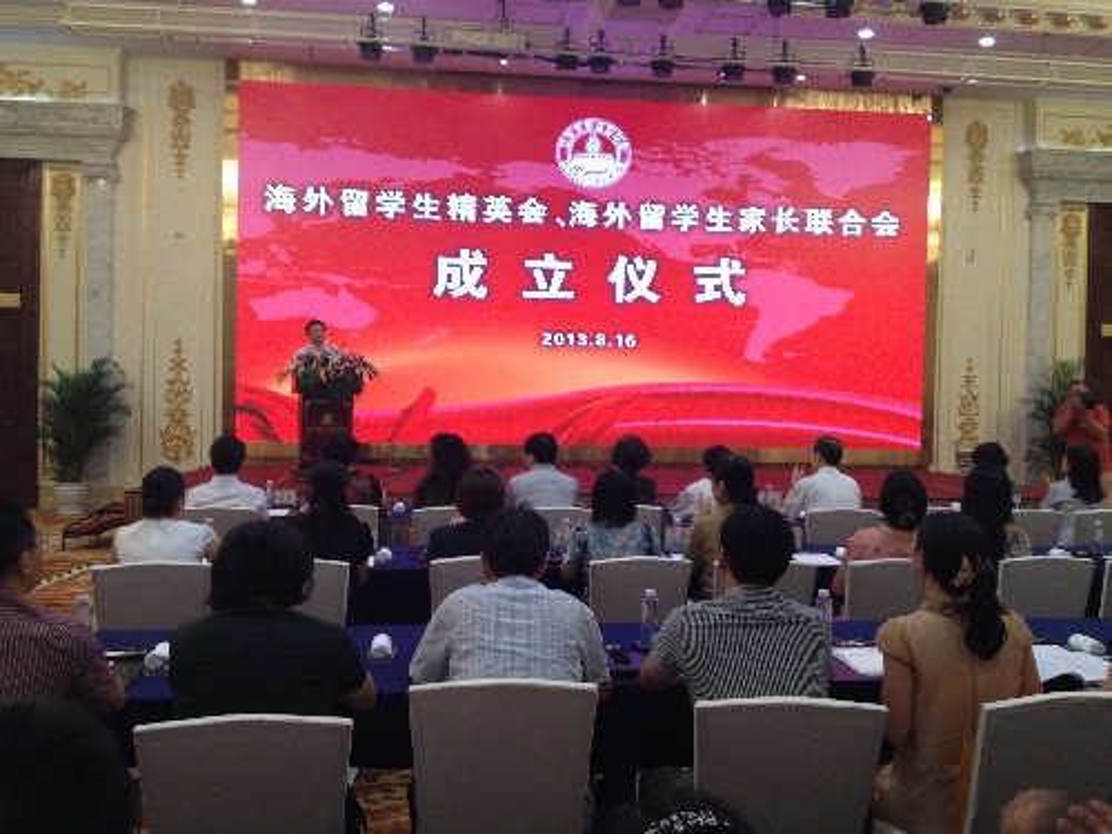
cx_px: 556
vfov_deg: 40.7
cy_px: 417
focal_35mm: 35
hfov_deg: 52.6
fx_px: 1124
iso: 125
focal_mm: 4.28
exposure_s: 1/20
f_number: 2.4
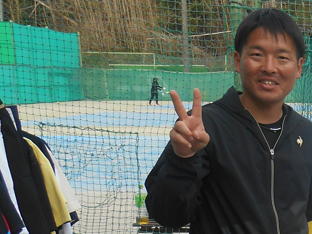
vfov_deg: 15.6
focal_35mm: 92
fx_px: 829
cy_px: 254
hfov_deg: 18.1
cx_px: 517
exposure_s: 1/200
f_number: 3.4
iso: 80
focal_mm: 4.7
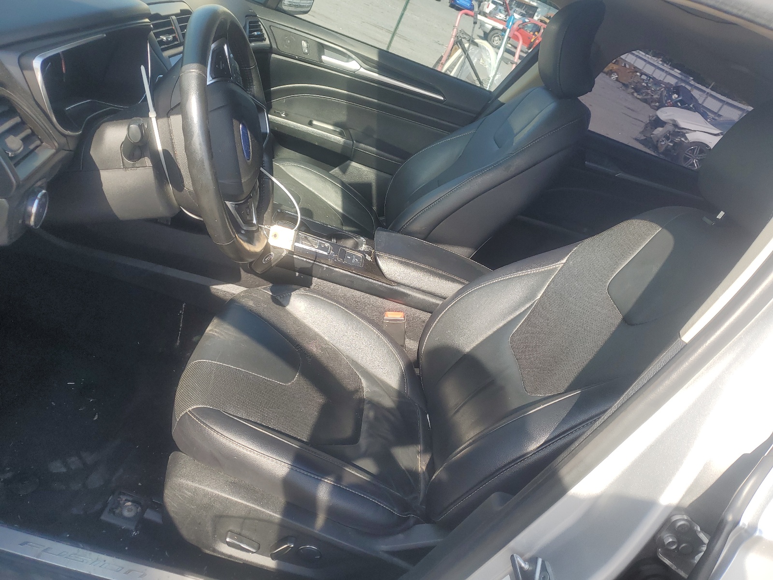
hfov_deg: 67.3
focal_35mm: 26
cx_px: 386
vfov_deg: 53.1
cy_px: 290
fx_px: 581
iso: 50
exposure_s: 1/714
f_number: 1.5
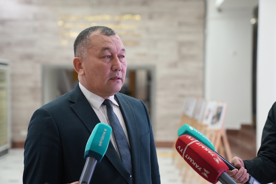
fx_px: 537
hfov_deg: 28.8
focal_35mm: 70
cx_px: 138
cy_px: 92
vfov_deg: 19.5
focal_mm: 70
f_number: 2.8
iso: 500
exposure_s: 1/160
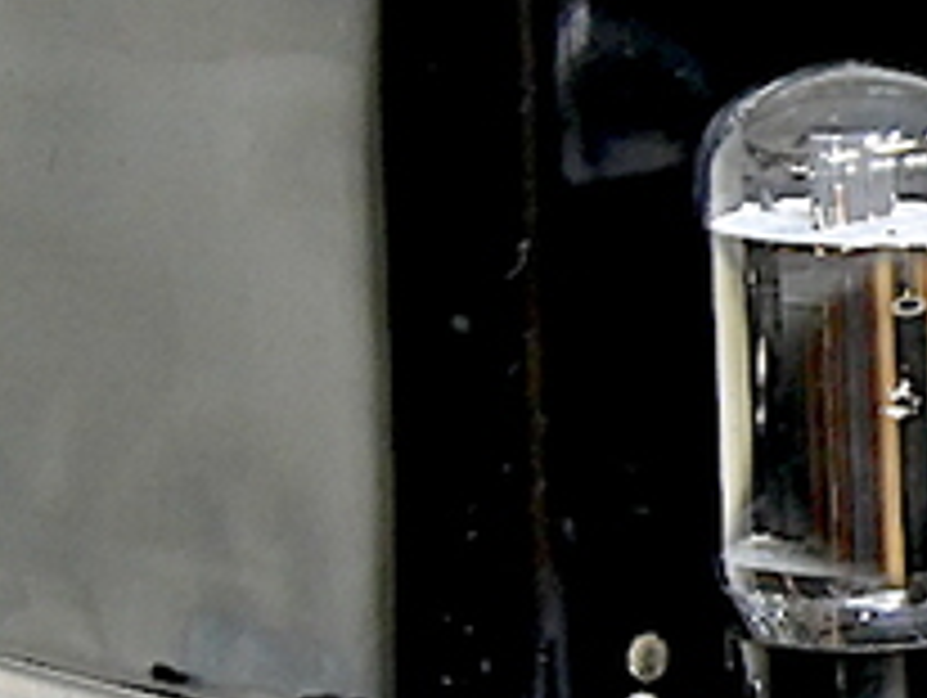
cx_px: 1418
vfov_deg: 2.2
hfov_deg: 3.0
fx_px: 17856
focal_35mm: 666
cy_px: 666
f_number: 5.4
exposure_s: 1/2
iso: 200
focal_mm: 25.6
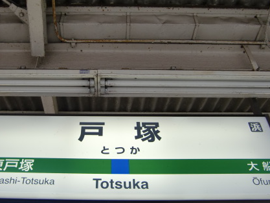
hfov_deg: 43.7
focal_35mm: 43
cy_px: 105
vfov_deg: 33.6
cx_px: 110
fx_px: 335
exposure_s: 1/200
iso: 64
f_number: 2.6
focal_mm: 4.9
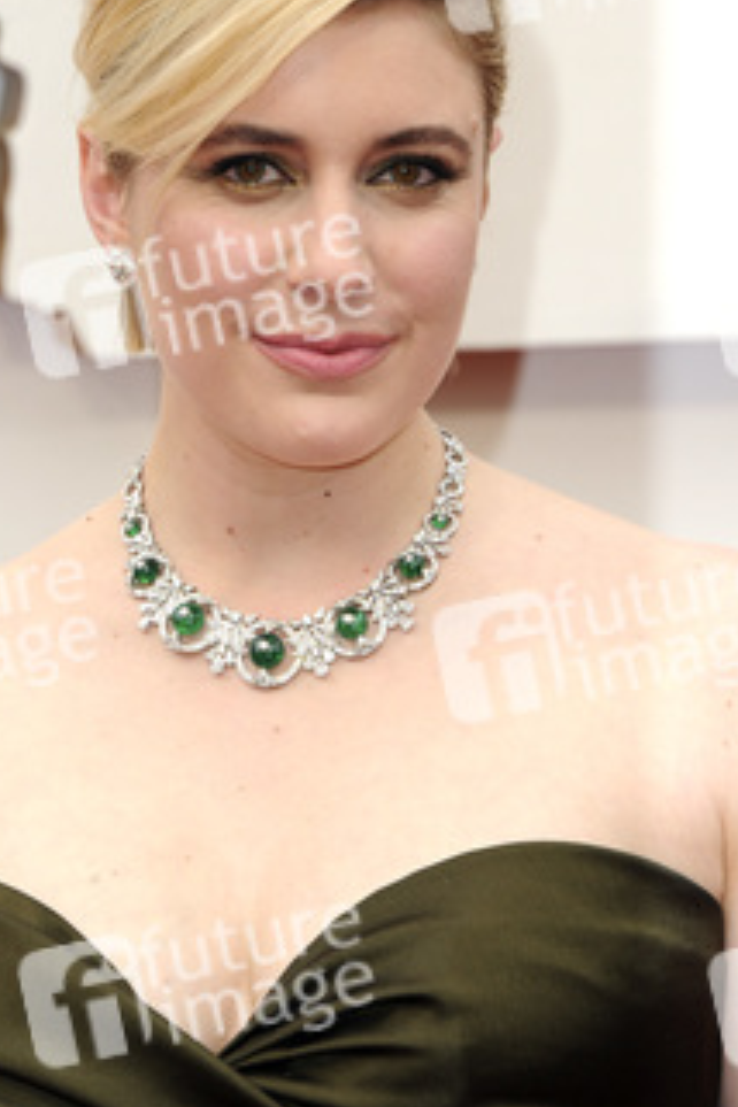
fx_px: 8825
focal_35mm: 287
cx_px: 298
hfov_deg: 4.8
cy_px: 469
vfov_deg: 7.2
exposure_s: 1/250
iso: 800
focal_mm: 230
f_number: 8
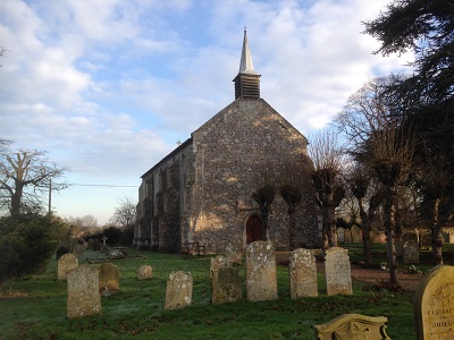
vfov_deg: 42.9
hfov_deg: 55.4
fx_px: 433
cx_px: 227
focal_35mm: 33
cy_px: 170
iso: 50
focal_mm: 4.12
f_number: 2.4
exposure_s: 1/526
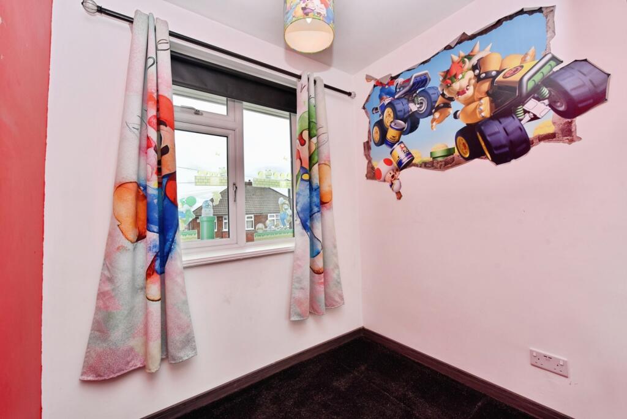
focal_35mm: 14
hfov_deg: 104.2
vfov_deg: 81.3
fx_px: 244
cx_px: 314
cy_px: 210
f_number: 8
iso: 360
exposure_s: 1/250
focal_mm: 14
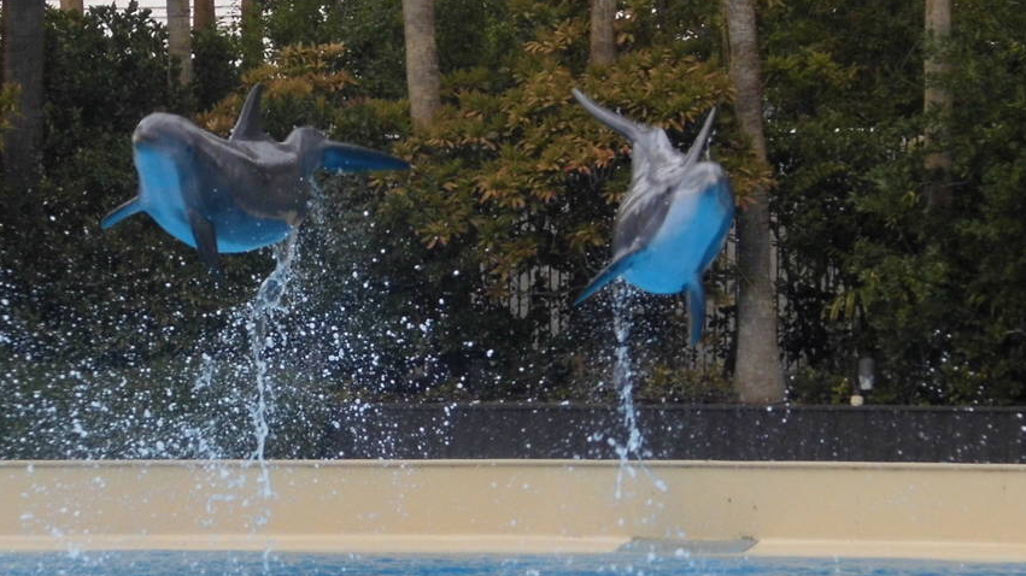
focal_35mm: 166
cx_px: 305
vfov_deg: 7.3
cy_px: 407
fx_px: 4515
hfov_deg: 12.9
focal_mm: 14.6
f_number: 4.2
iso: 100
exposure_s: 1/200
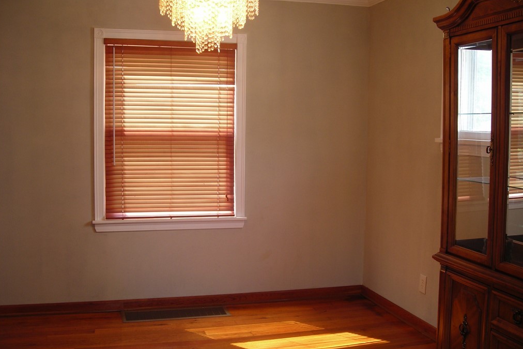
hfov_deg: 48.5
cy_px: 179
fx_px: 581
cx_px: 260
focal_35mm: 40
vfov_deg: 33.4
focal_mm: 6.3
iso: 50
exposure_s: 1/34.8
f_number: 3.2
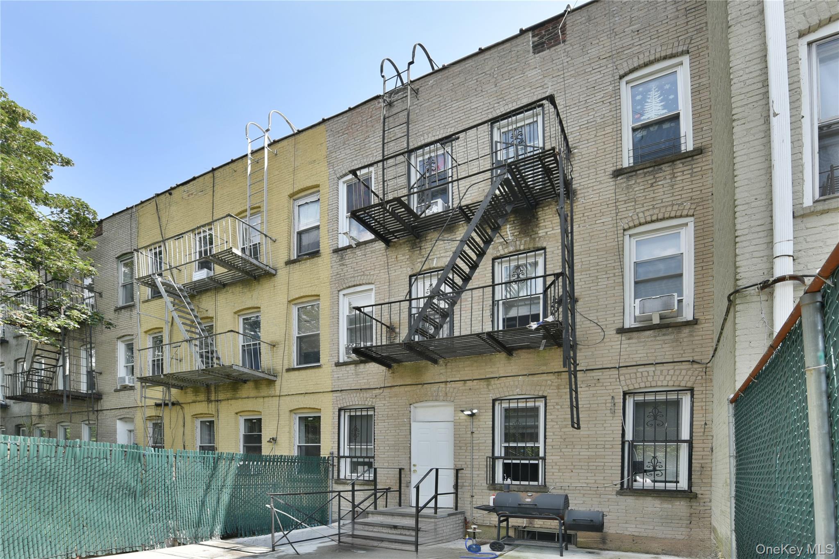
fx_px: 326
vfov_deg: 81.2
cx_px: 420
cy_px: 280
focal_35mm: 14
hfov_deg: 104.2
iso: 200
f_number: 8
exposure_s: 1/125
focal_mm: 14
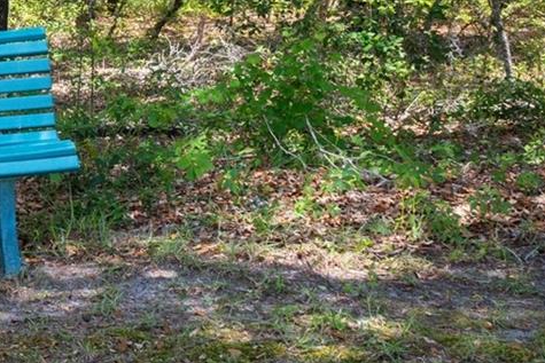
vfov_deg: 13.3
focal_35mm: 101
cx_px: -137
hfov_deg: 18.9
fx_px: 1529
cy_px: -14
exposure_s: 1/20
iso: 320
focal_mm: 20
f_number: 8
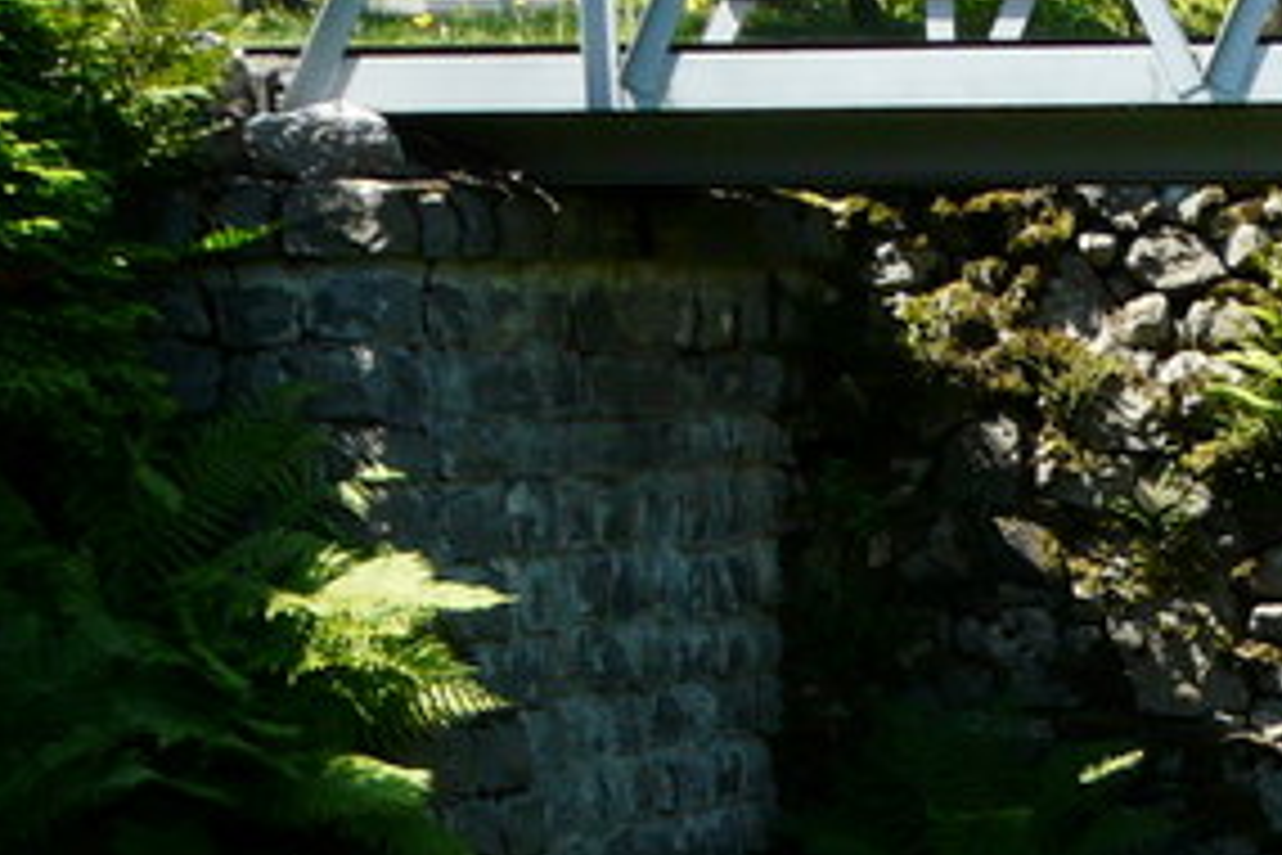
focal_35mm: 146
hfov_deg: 13.2
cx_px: 1952
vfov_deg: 9.1
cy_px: 1318
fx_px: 5199
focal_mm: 6.5
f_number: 5
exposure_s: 1/250
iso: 100
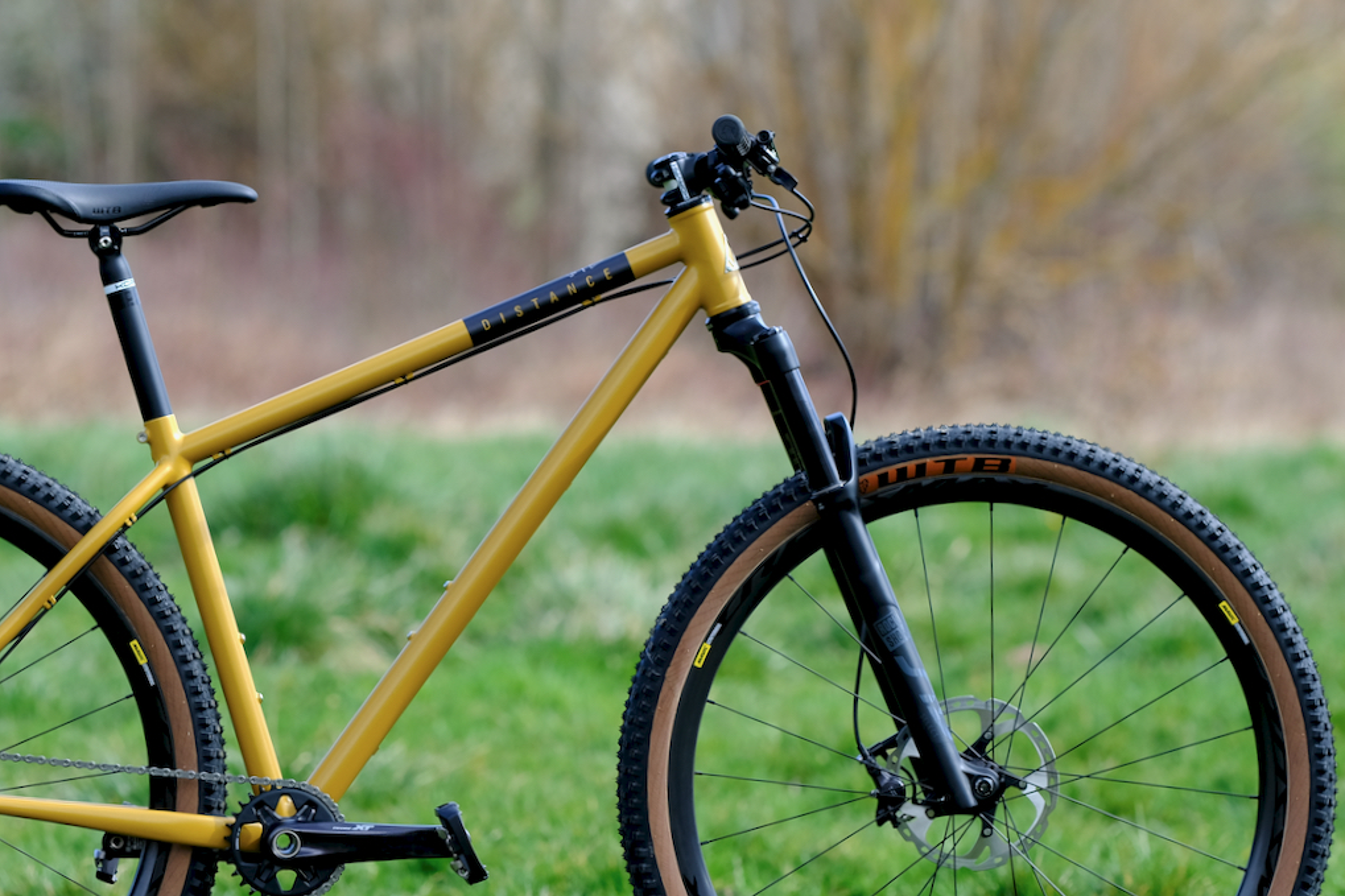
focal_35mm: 212
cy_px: 612
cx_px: 429
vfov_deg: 6.5
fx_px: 7919
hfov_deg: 9.7
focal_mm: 90
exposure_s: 1/1000
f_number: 2.5
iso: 200
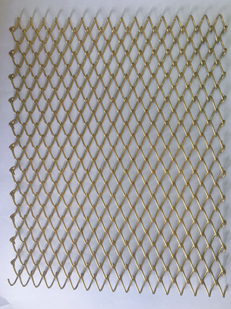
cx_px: 123
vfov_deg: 56.8
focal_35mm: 32
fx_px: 285
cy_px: 150
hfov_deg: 44.1
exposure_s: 1/17
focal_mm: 4.15
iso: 40
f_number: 2.2
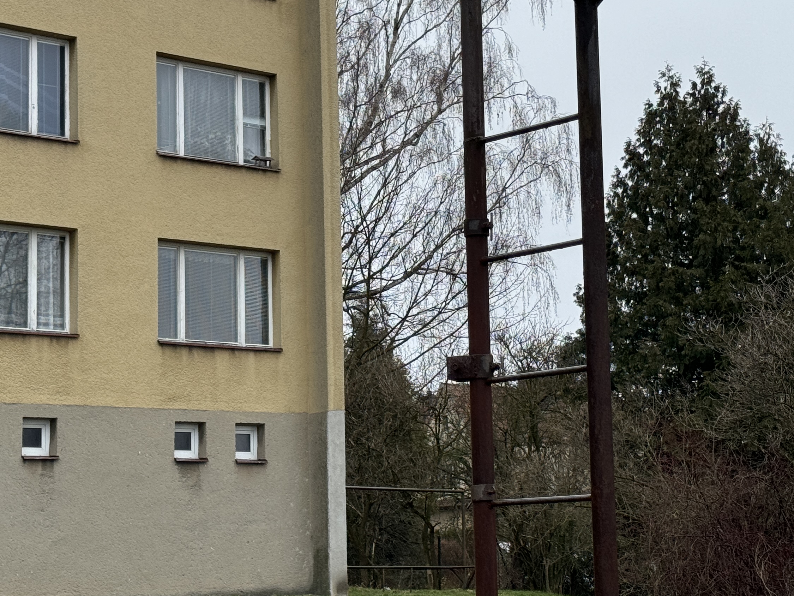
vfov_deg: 17.2
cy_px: 231
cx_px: 401
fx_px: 1973
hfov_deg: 22.8
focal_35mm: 86
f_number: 1.78
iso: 64
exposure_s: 1/1094
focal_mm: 6.86
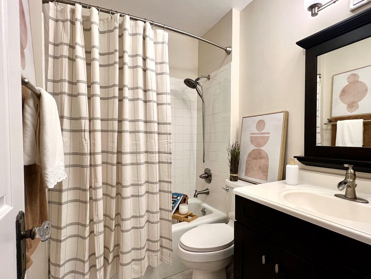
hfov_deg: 90.5
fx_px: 182
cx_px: 210
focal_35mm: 17
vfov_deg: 74.7
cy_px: 147
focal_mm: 1.57
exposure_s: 1/120
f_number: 1.8
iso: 200
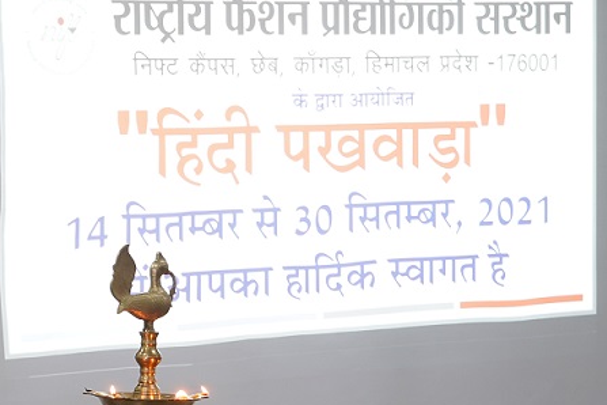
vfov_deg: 10.0
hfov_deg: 14.3
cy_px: 303
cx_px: -185
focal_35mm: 137
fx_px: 2310
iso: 100
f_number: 4.5
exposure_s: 1/5
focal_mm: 34
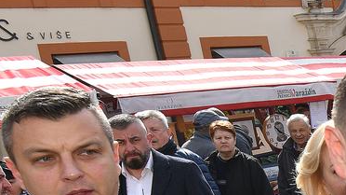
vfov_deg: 14.4
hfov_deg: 18.9
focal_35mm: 72
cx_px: 683
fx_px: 660
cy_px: 368
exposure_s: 1/250
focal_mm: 16
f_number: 7.1
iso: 110
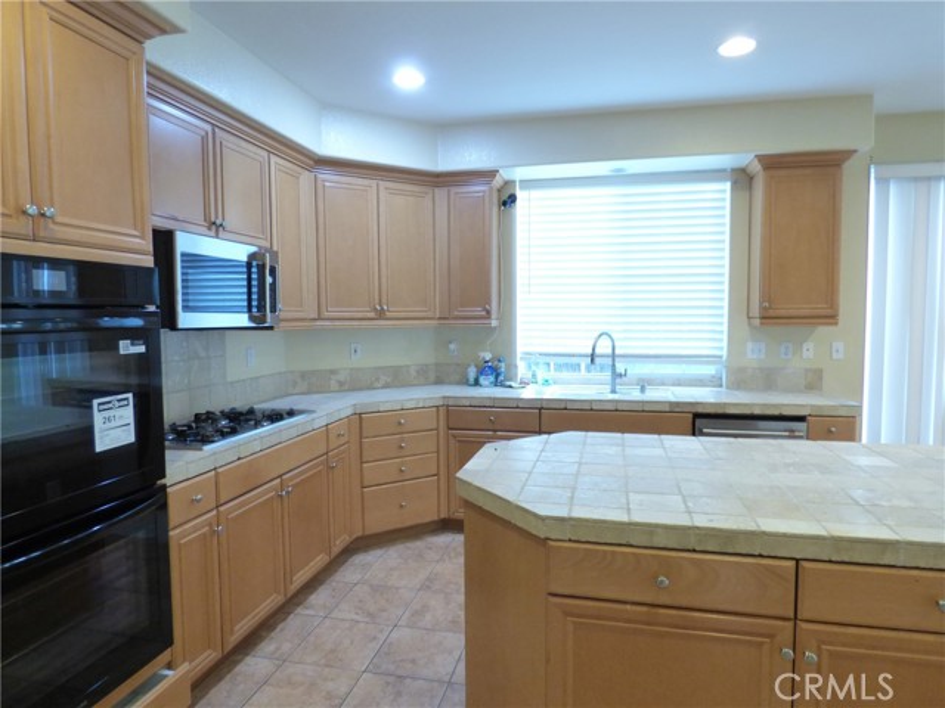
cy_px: 354
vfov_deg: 66.0
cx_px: 472
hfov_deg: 81.7
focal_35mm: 20
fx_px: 546
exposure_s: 1/20
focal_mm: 3.58
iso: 400
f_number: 2.8
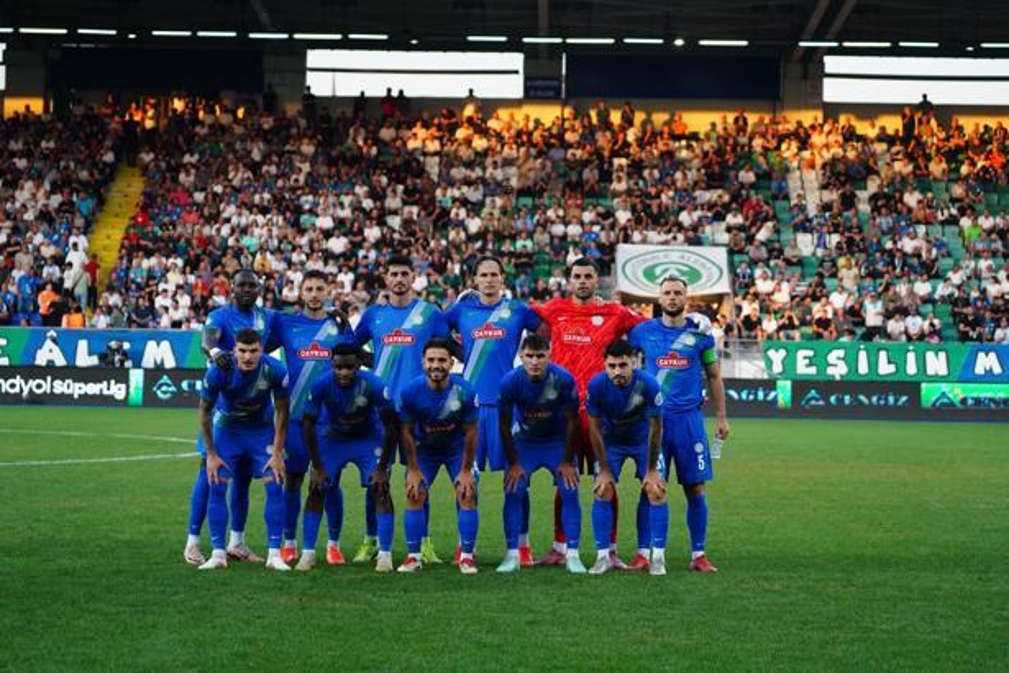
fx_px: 2803
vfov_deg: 13.7
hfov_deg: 20.4
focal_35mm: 100
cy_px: 336
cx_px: 504
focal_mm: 100
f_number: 4.5
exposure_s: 1/1600
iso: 4000
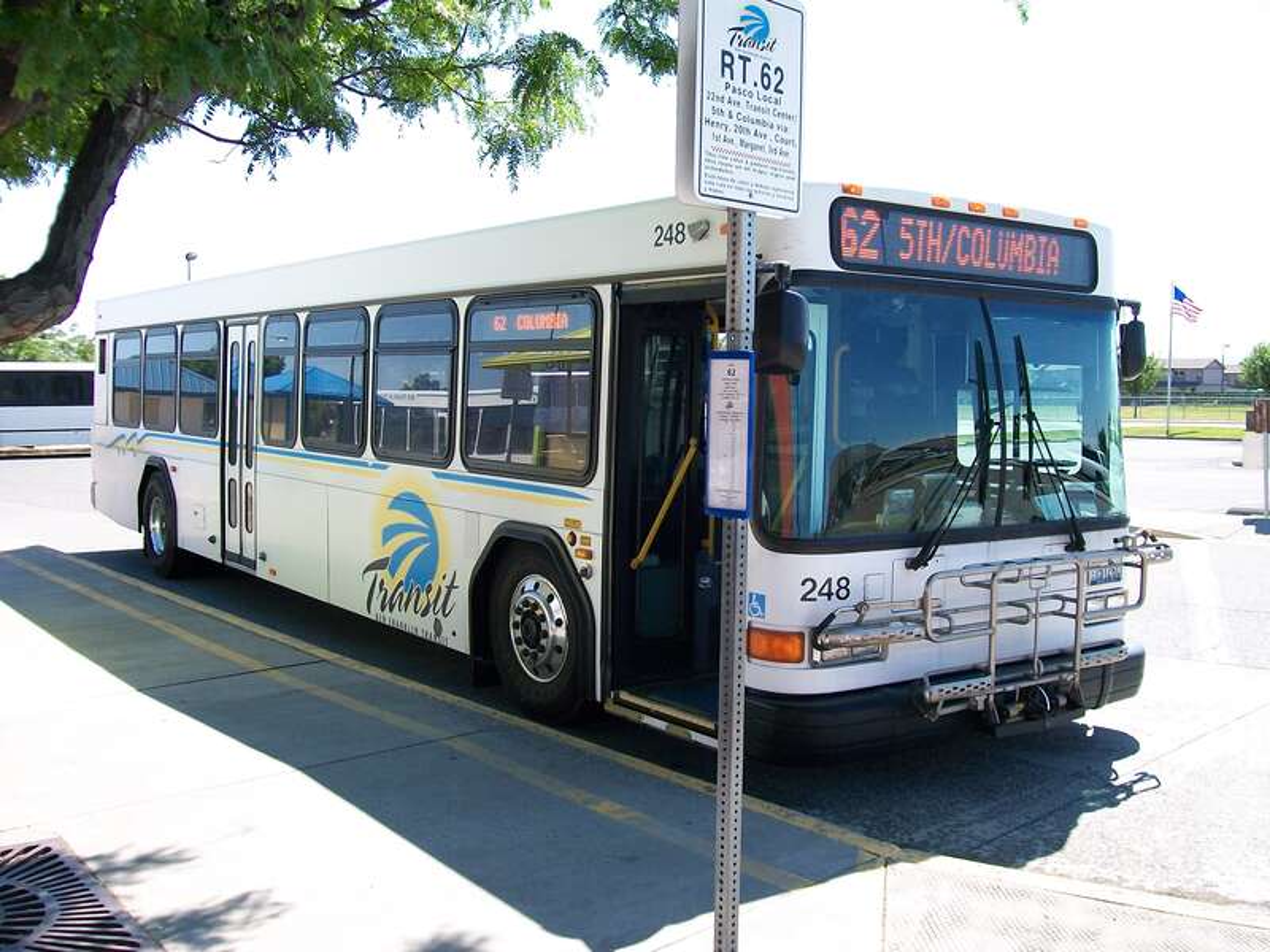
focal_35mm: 36
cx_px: 635
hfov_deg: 51.4
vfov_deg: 39.7
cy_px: 476
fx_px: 1321
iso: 80
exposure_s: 1/500
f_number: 2.7
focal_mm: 6
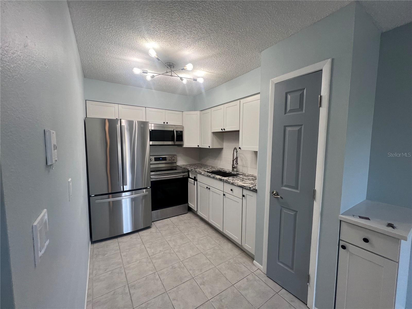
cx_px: 206
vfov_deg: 89.9
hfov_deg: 106.2
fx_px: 155
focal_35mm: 13
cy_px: 154
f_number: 1.8
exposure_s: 1/120
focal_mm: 1.57
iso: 80
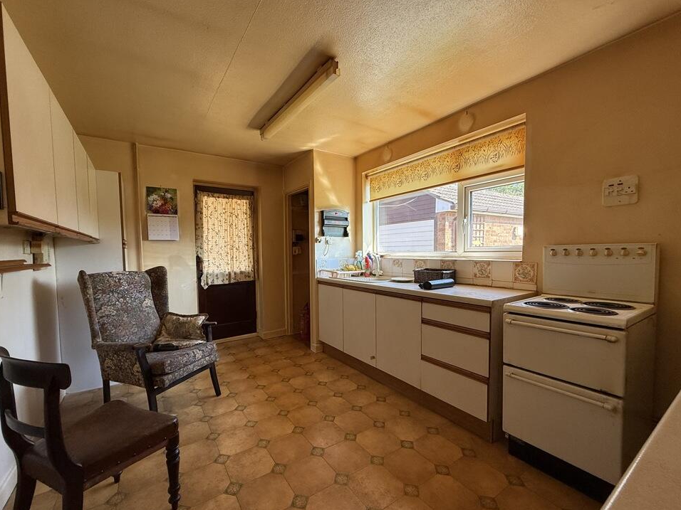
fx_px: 295
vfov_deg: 81.7
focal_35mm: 15
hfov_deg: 98.1
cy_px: 267
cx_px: 327
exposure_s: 1/116
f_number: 2.2
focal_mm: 2.22
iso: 64
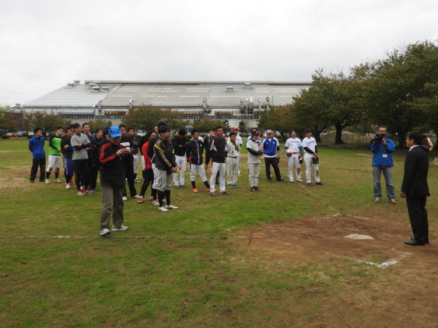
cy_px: 155
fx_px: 405
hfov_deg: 56.8
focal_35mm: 32
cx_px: 233
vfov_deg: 44.1
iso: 100
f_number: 3.5
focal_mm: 5.4
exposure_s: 1/500
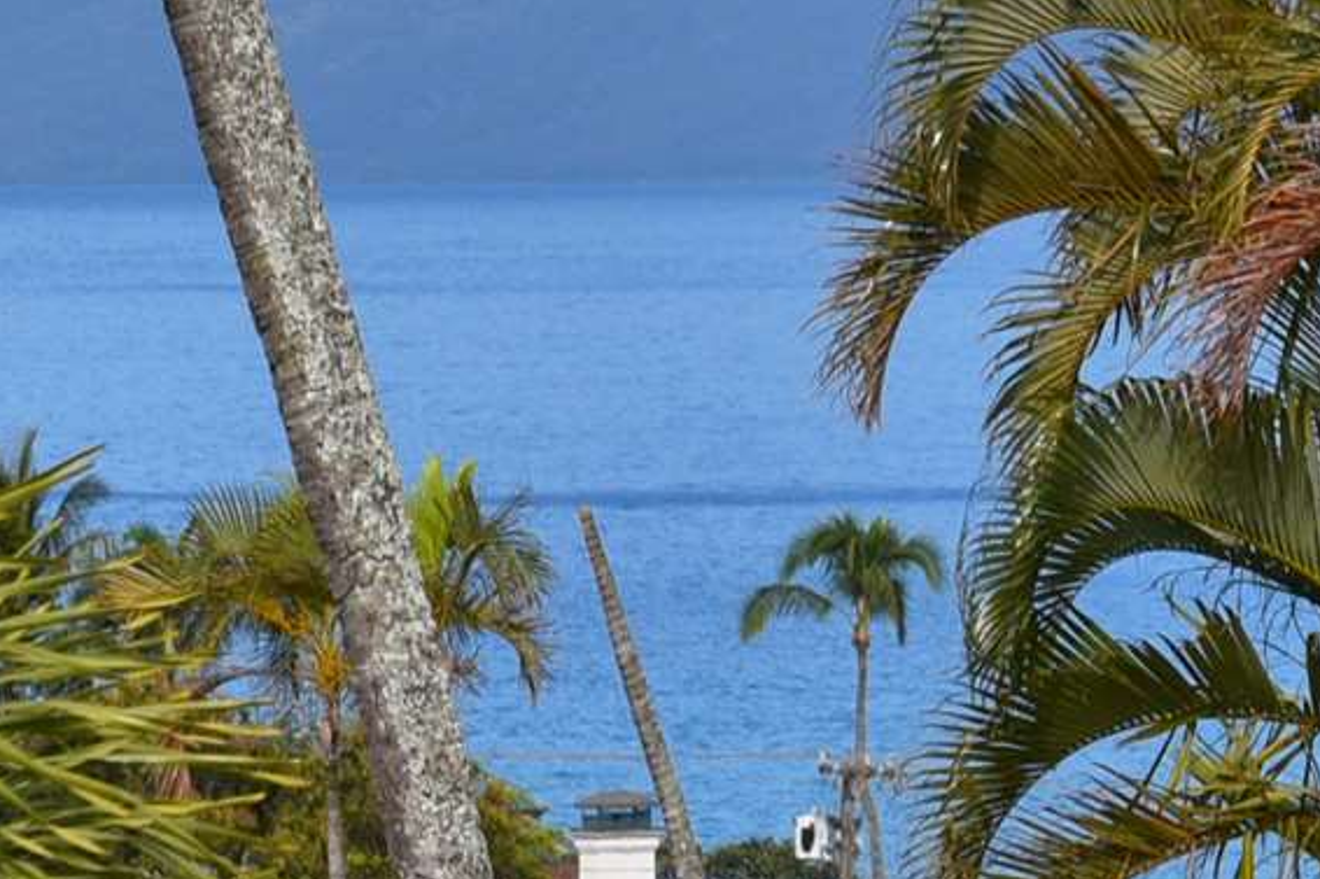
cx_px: 2120
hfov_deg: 3.7
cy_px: -448
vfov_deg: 2.5
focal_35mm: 554
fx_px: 20306
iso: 100
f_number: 11
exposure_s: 1/200
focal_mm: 102
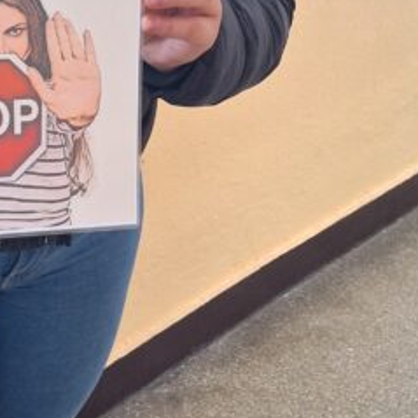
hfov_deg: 19.7
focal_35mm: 87
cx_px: 66
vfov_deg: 19.9
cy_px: 149
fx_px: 1189
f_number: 1.8
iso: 320
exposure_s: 1/33
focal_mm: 5.54
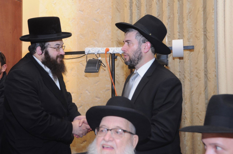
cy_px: 77
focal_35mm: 46
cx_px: 116
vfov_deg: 28.9
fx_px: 301
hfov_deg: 42.4
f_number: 6.3
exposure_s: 1/60
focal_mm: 31
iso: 640
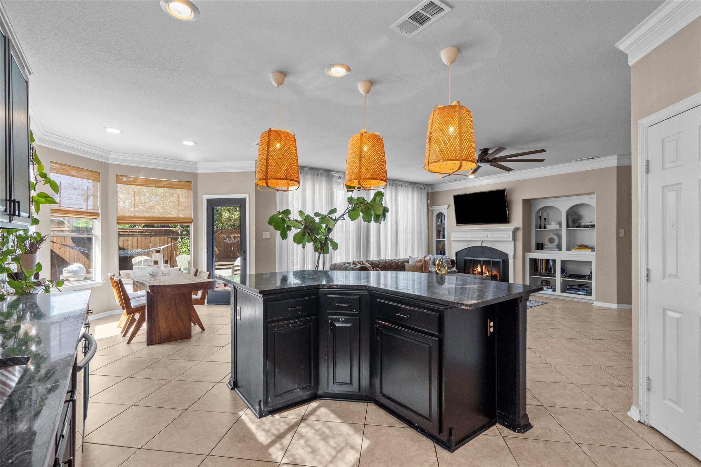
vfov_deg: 73.7
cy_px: 234
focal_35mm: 16
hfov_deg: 96.7
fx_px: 312
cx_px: 350
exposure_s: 1/20
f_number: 11
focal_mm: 16
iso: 2000
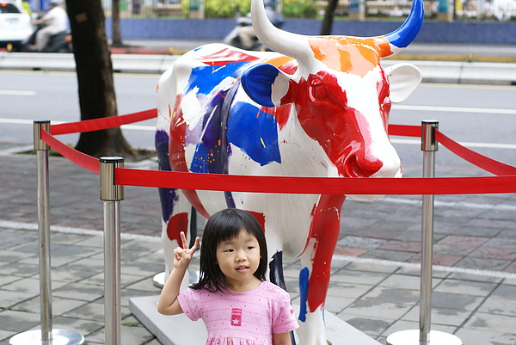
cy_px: 172
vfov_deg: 18.2
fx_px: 1076
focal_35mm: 75
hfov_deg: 27.0
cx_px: 258
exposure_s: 1/80
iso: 160
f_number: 3.5
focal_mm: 50
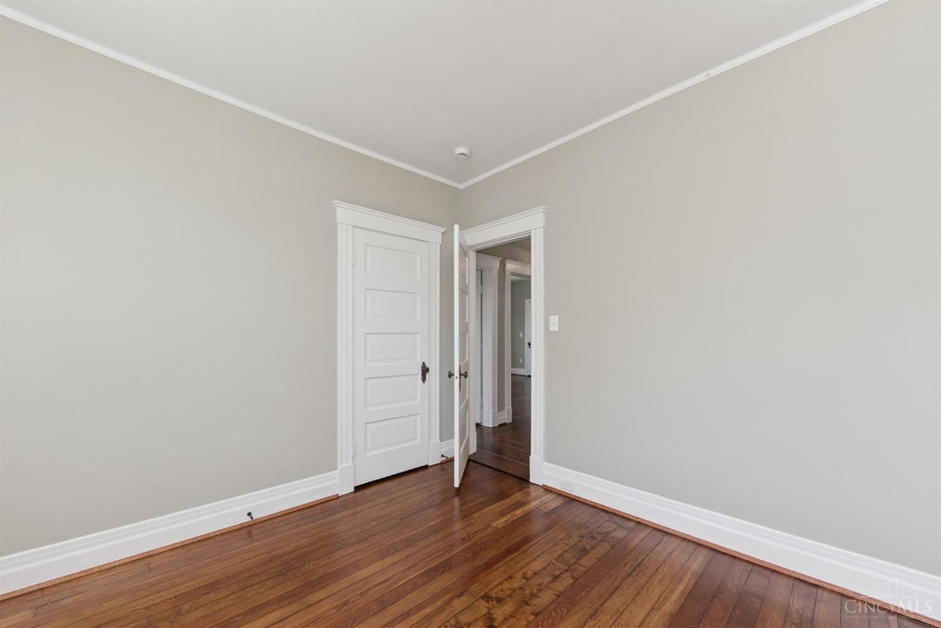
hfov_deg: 108.3
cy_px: 314
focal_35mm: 13
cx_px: 470
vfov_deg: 85.4
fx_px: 340
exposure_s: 1/100
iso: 250
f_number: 5.6
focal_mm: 13
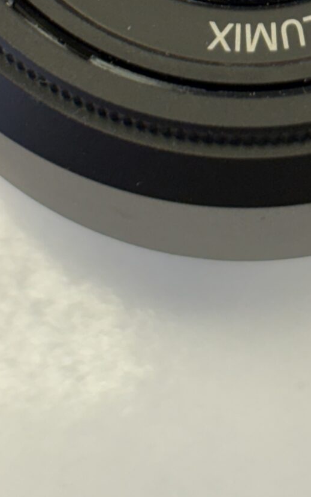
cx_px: 322
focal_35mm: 170
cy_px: -234
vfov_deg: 11.8
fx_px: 2305
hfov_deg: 7.7
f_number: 1.6
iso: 32
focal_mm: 5.96
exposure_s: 1/50
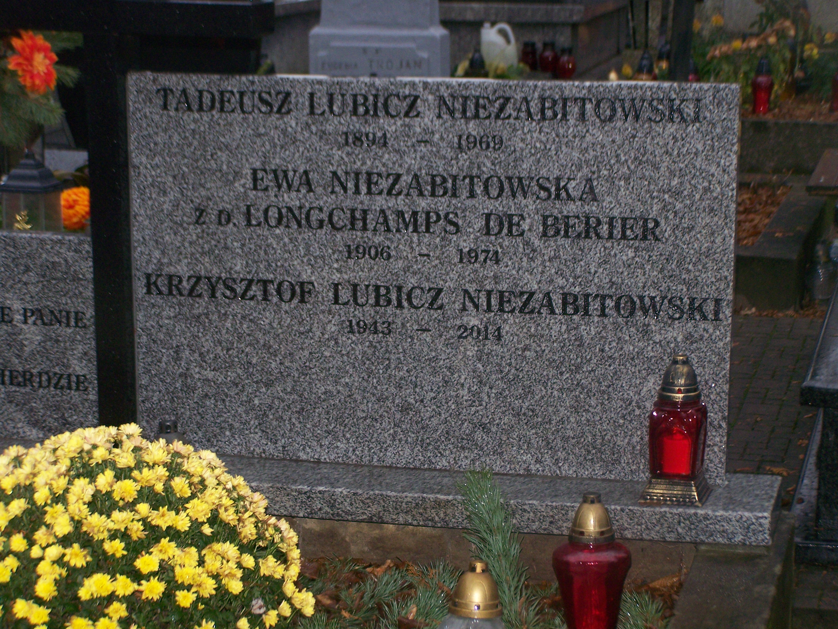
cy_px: 314
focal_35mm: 82
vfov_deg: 18.0
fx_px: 1986
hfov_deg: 23.8
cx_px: 419
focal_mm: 13.7
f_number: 3.2
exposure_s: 1/80
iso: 160
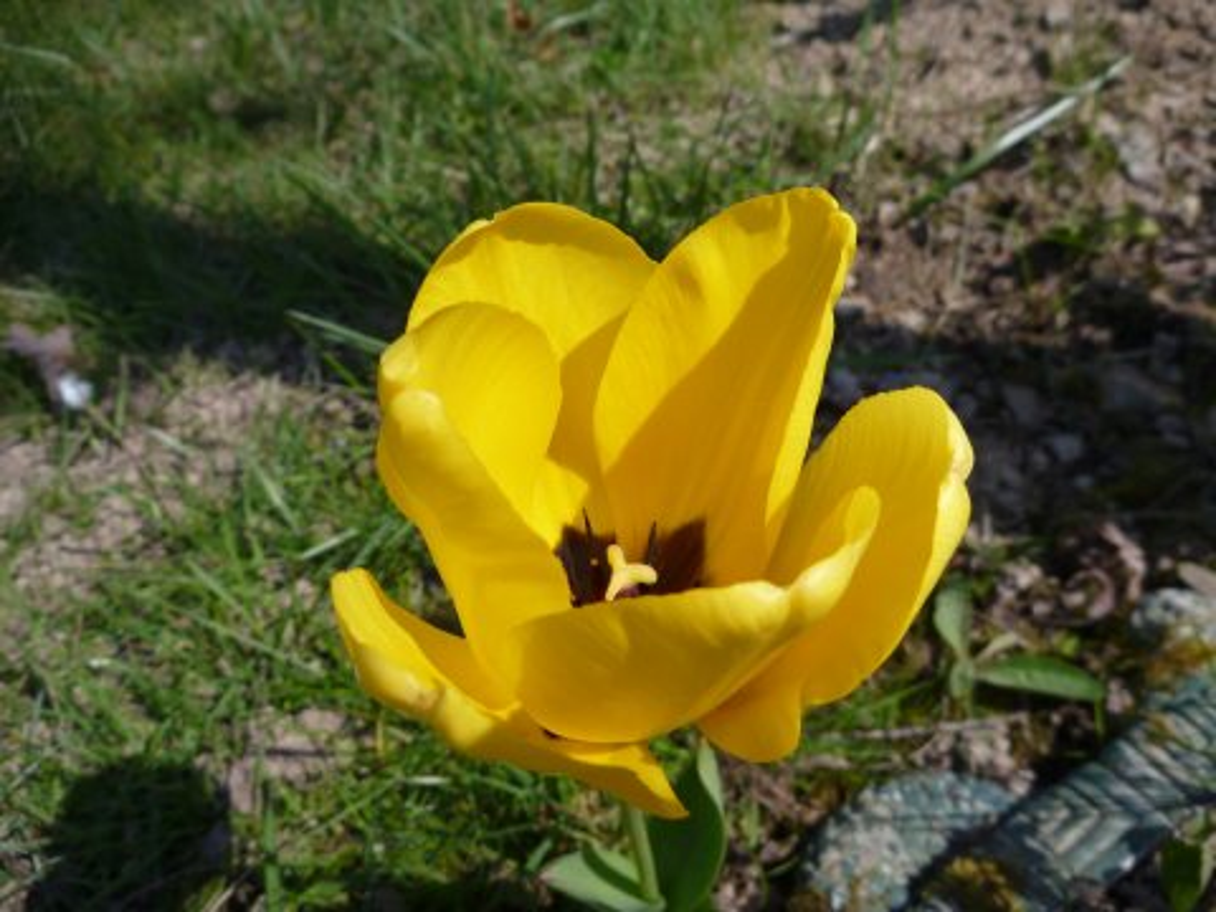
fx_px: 984
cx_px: 608
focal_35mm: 28
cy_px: 456
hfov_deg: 63.4
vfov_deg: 49.7
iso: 80
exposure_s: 1/800
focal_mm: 4.9
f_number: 3.3
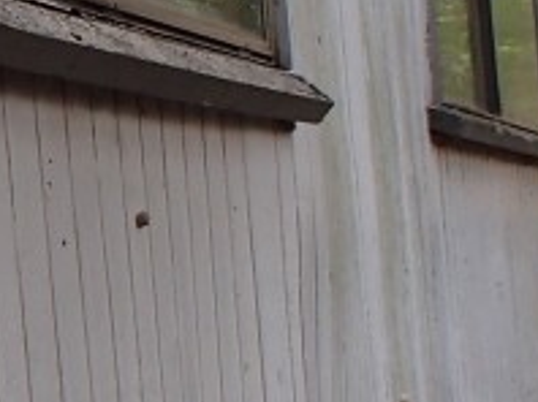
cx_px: -120
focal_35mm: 145
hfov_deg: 13.2
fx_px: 2251
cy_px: 185
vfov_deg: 10.2
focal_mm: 5
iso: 100
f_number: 3.9
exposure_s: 1/125
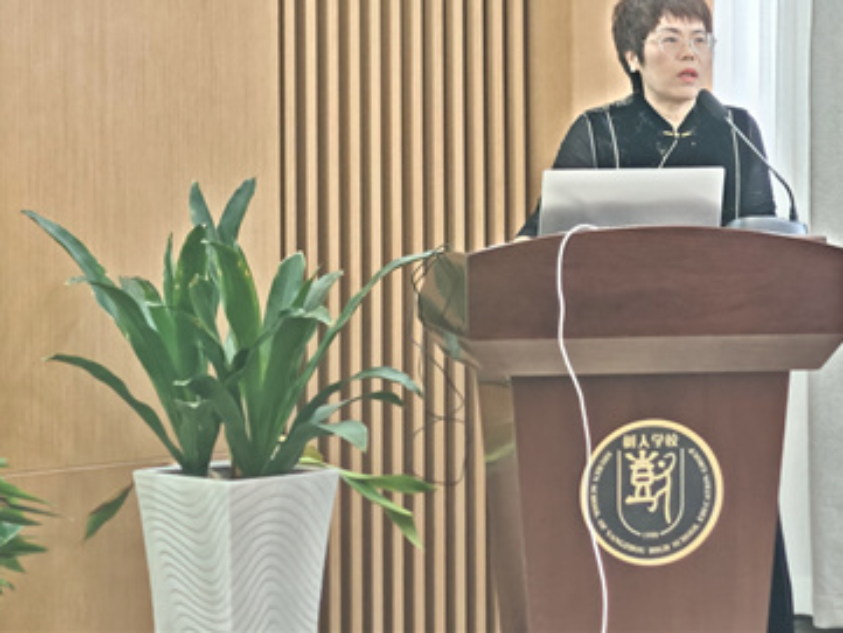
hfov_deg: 11.5
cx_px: 619
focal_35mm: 171
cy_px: 110
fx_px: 4166
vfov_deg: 8.7
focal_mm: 6.68
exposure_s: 1/60
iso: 125
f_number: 1.44
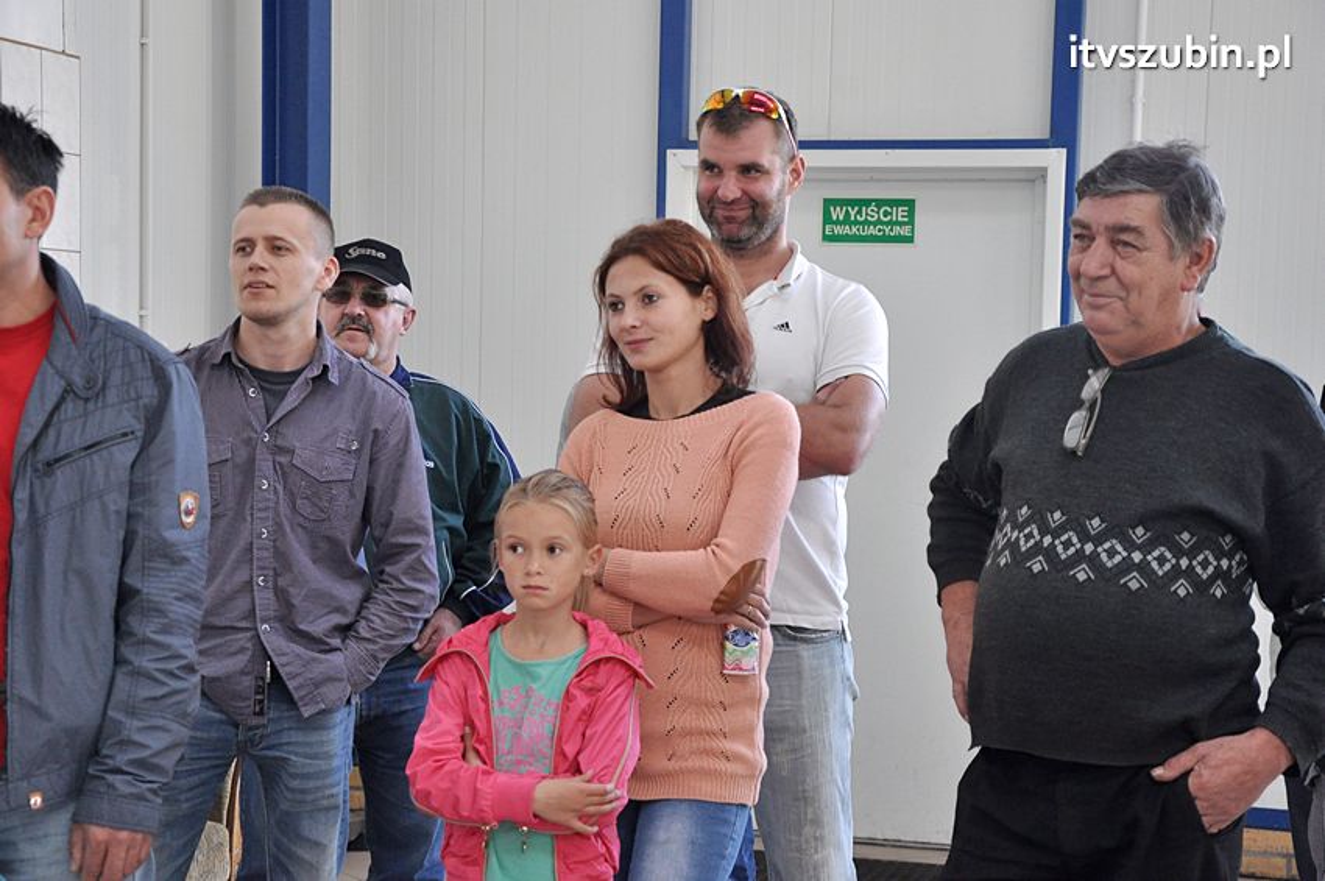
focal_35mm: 75
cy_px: 440
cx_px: 662
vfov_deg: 18.1
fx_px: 2758
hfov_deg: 27.0
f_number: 5.6
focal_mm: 50
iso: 1250
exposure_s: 1/160
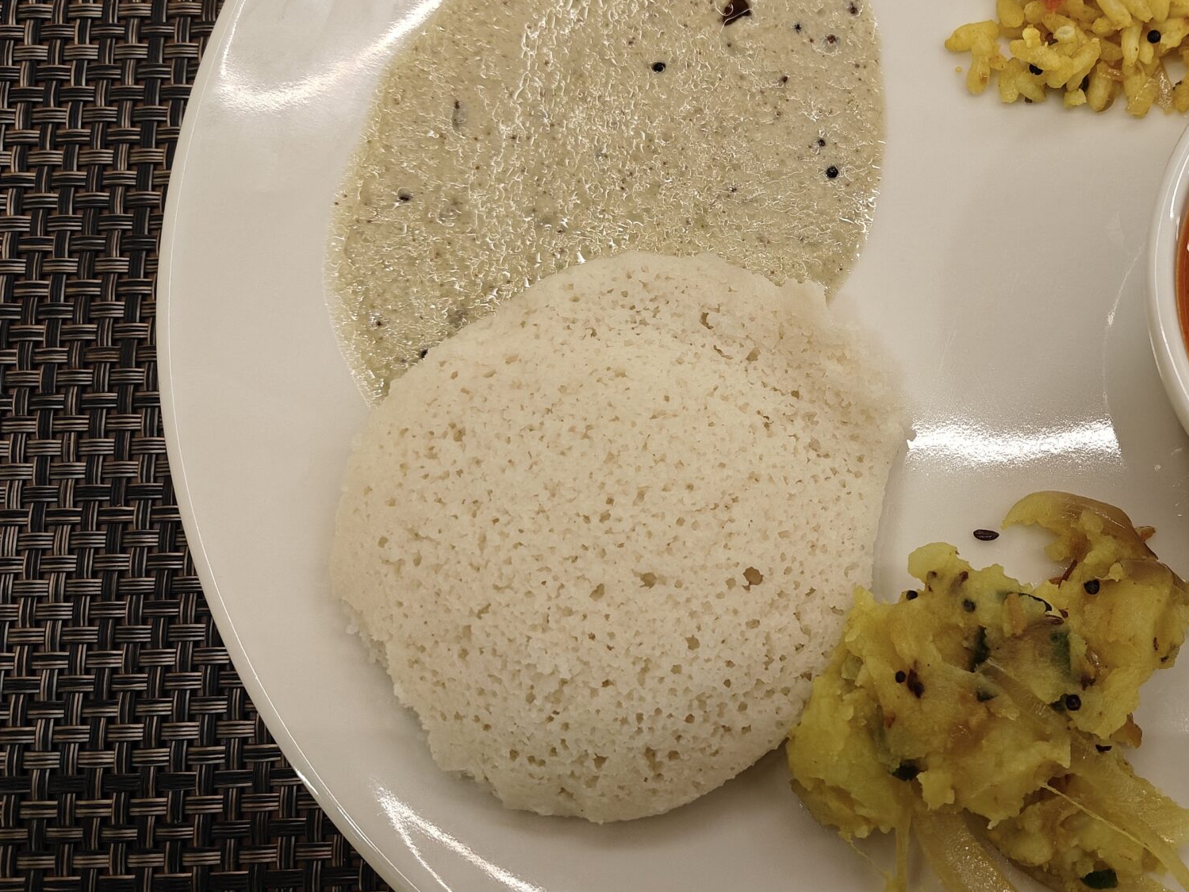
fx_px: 1408
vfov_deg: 34.8
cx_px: 995
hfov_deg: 43.1
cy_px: 301
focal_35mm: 41
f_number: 1.8
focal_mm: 5.59
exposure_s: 1/100
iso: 160
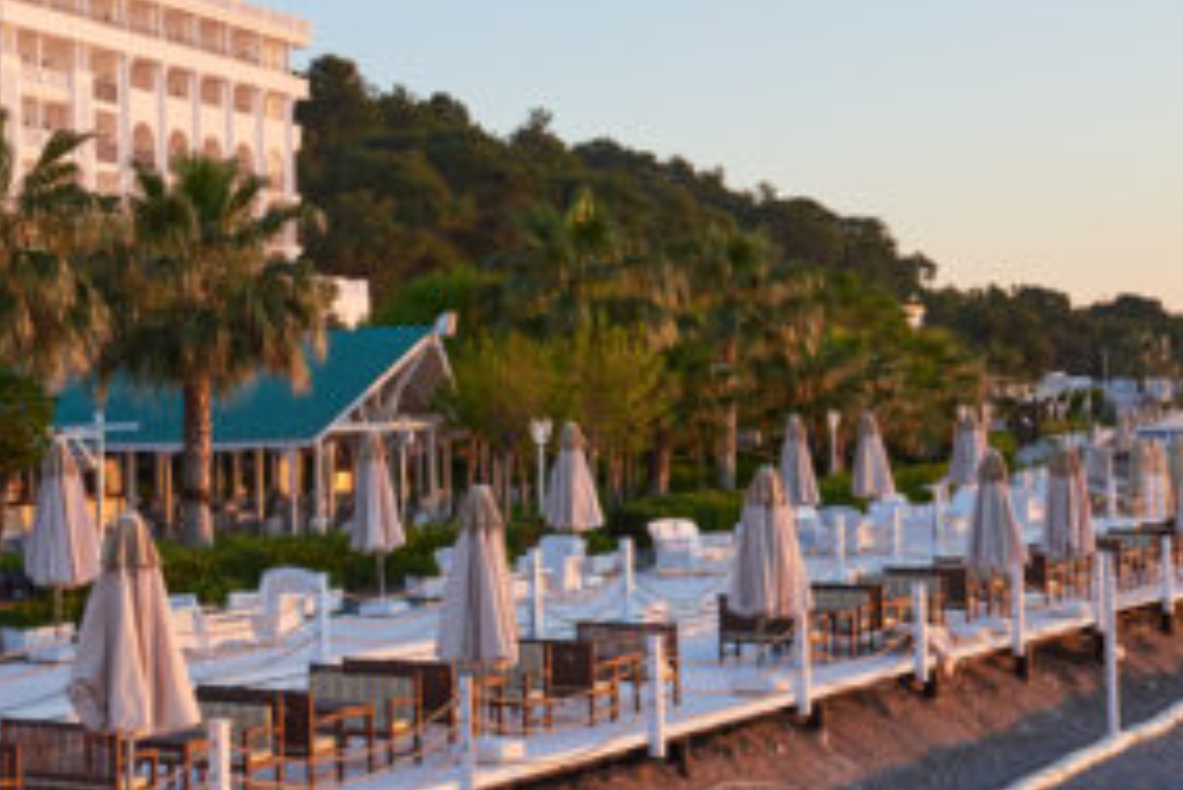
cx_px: -50
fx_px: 2400
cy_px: 451
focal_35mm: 73
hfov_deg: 26.0
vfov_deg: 18.7
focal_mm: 24
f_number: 8
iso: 320
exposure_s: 1/250
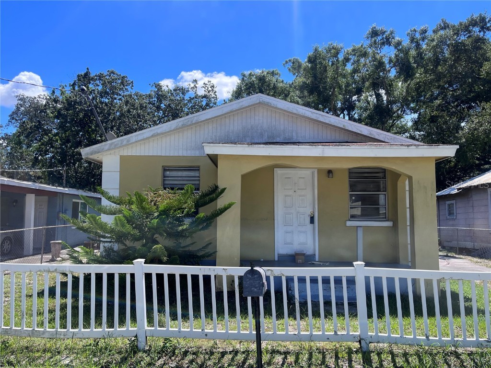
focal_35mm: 26
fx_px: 369
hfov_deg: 67.3
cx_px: 246
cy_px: 184
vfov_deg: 53.1
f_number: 1.6
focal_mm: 5.1
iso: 50
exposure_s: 1/2410
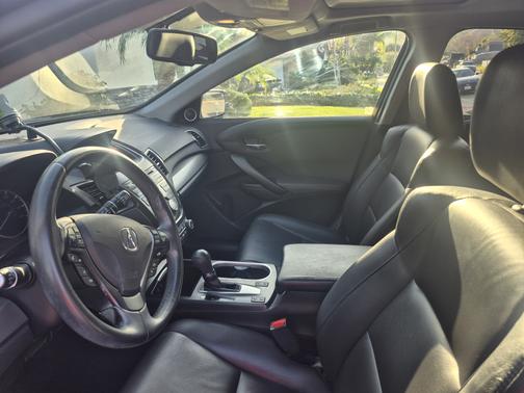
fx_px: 348
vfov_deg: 58.9
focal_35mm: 23
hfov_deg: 73.9
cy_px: 196
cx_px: 262
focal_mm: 5.4
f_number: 1.8
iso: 32
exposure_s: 1/180
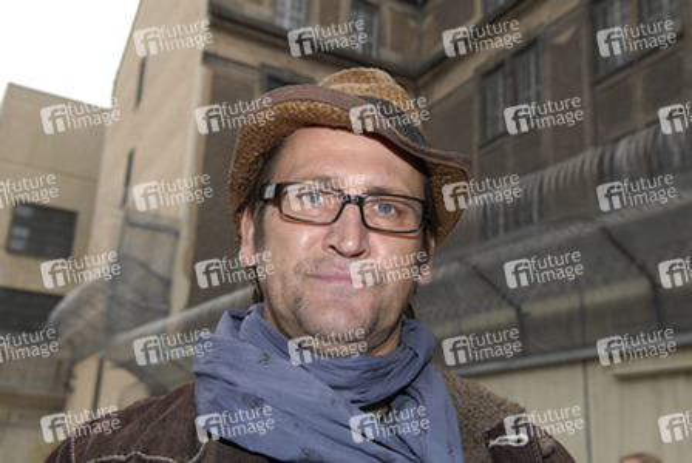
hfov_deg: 46.3
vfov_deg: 32.0
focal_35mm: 42
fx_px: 808
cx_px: 346
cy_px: 232
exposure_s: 1/125
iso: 200
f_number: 5.6
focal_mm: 28
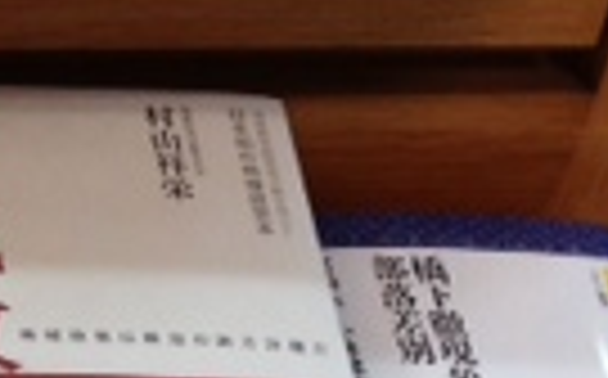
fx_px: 2747
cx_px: -626
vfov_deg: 7.6
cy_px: 702
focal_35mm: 166
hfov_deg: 11.4
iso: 50
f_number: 2.4
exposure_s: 1/40
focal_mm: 4.13
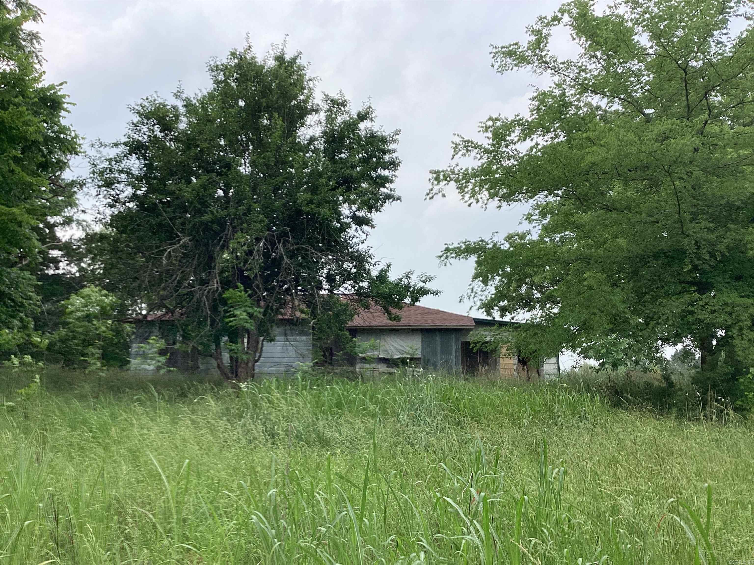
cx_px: 377
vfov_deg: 45.4
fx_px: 675
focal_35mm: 31
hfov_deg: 58.4
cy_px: 282
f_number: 2.4
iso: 25
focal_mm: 3.3
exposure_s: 1/815
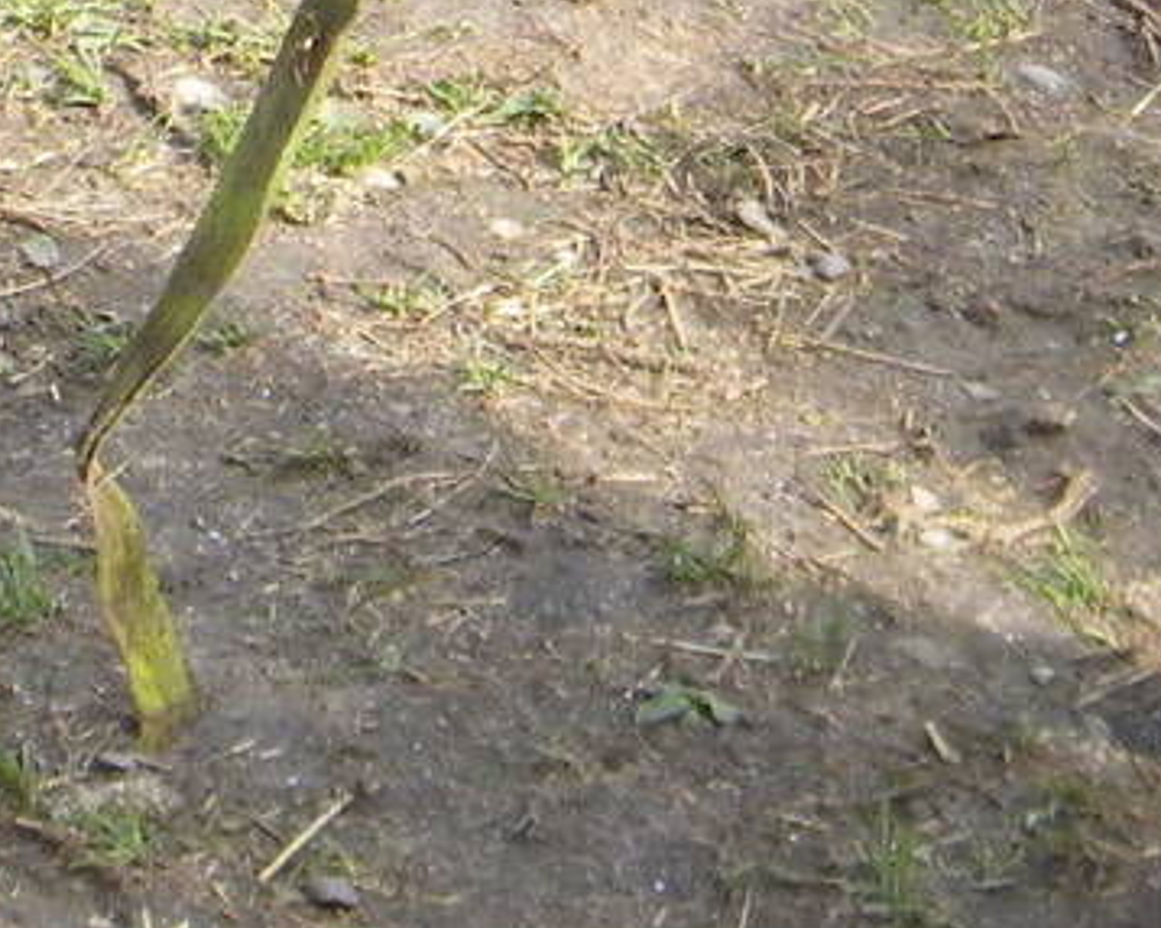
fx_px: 6147
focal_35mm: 179
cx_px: 639
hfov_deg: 10.8
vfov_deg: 8.3
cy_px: -717
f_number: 3.8
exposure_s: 1/500
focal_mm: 7.3
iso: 351
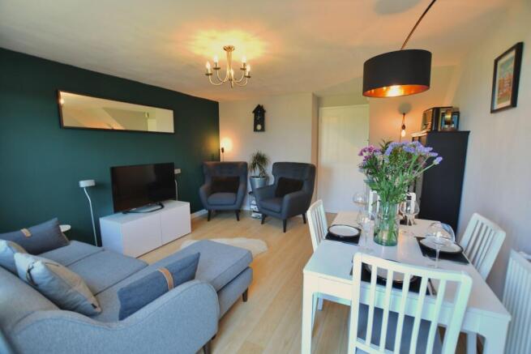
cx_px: 266
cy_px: 177
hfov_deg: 100.4
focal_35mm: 15
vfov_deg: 77.4
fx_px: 221
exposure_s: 1/13
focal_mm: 10
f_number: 3.5
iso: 50
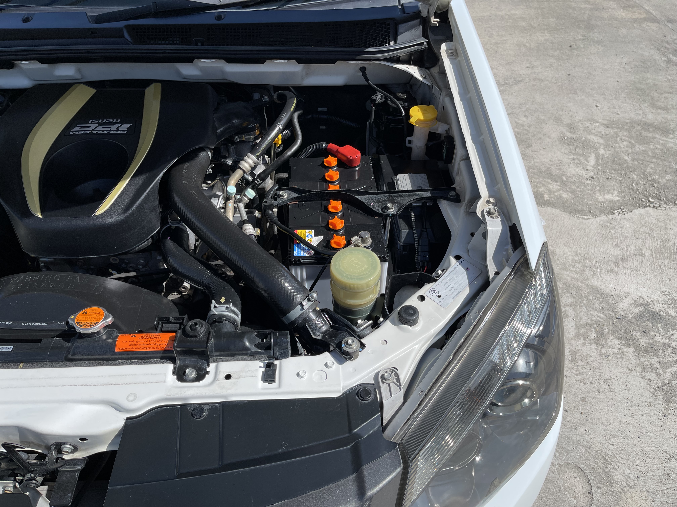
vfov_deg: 53.1
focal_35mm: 26
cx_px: 338
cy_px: 254
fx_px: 508
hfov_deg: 67.3
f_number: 1.6
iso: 32
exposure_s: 1/3344
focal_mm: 5.1
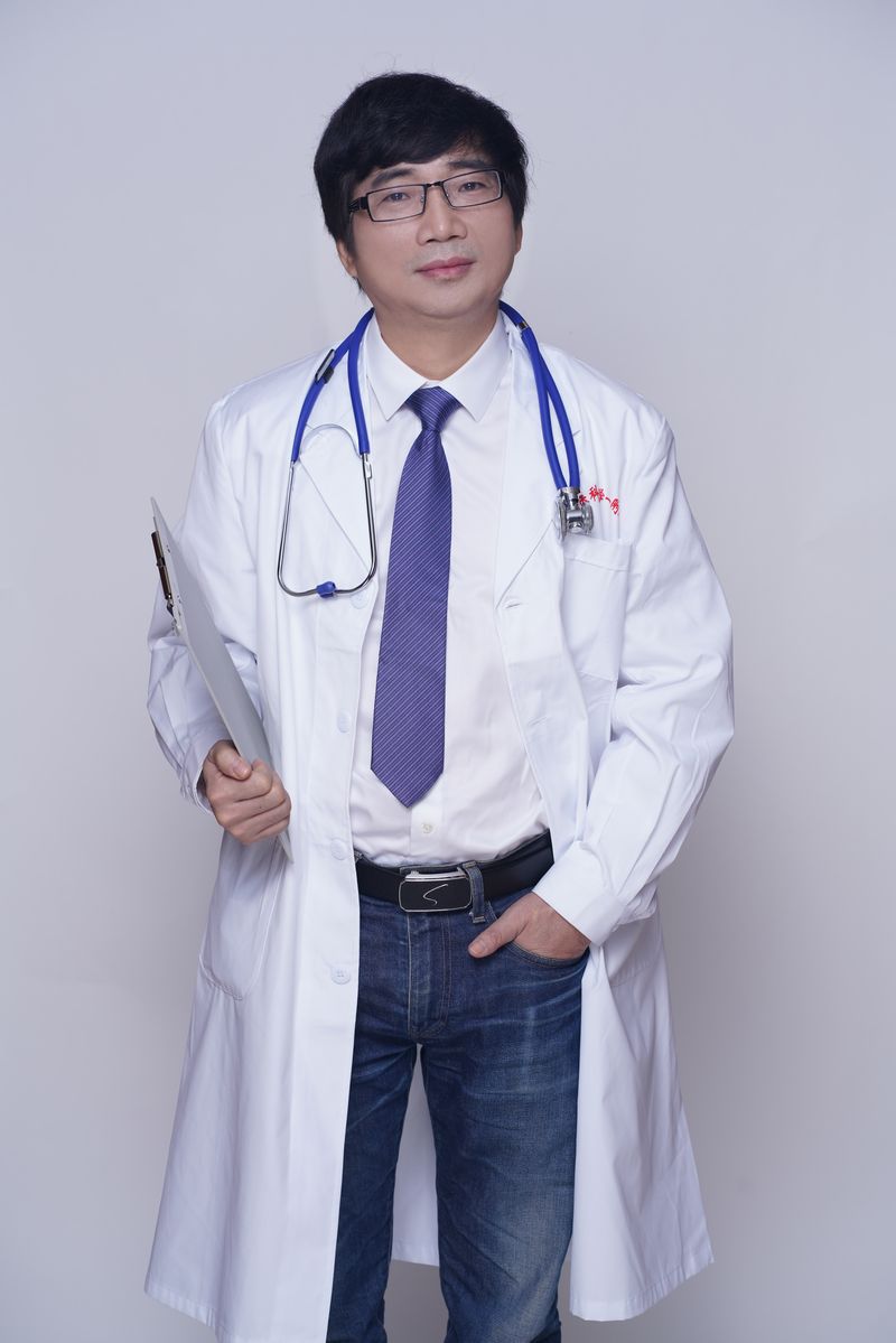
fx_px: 3171
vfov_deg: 23.9
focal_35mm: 85
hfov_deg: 16.1
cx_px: 448
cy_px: 672
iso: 125
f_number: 6.3
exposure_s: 1/160
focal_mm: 85
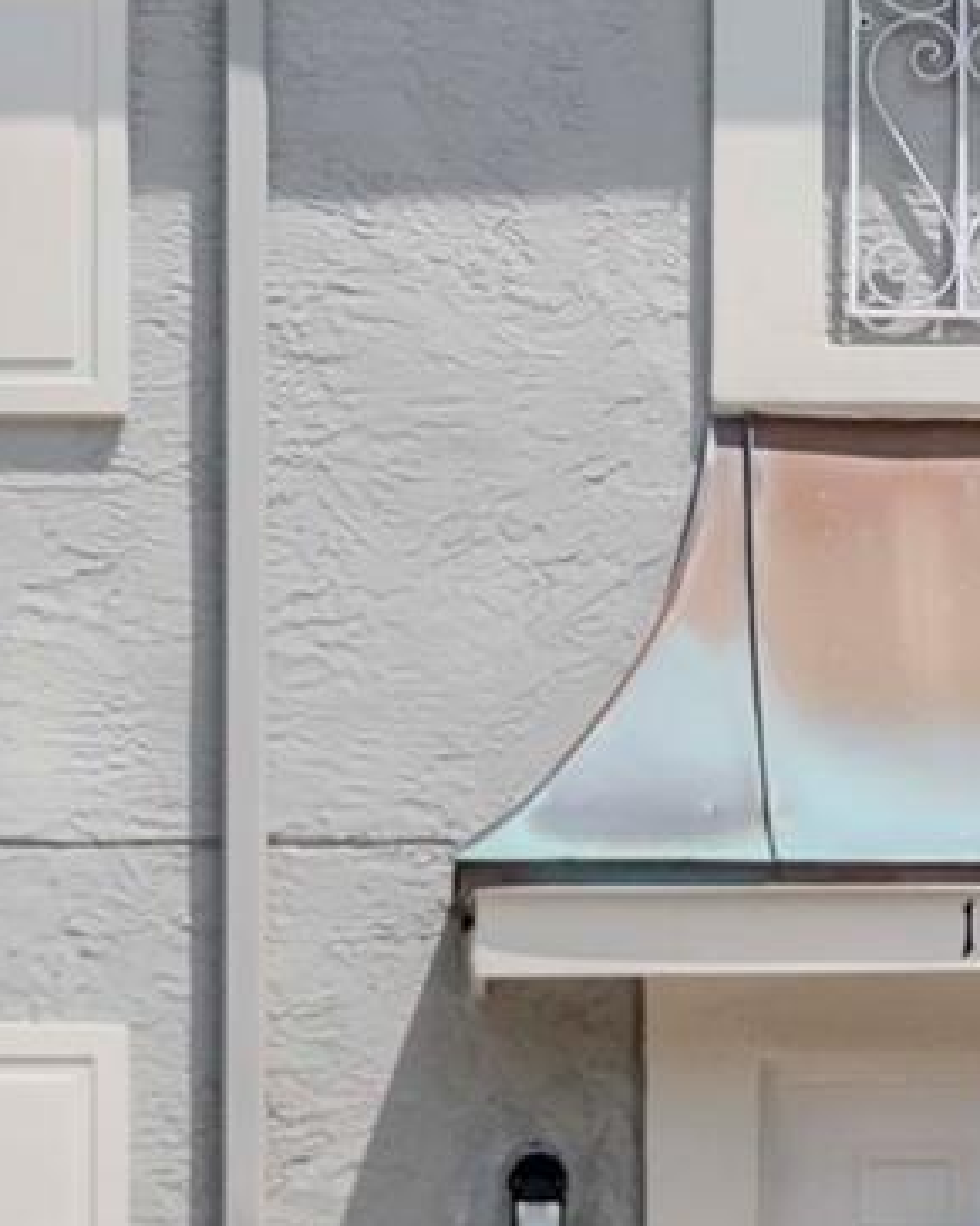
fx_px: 3591
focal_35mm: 99
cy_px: 795
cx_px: 367
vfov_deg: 19.3
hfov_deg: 15.5
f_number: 9
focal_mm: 16
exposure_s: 1/2000
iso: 800
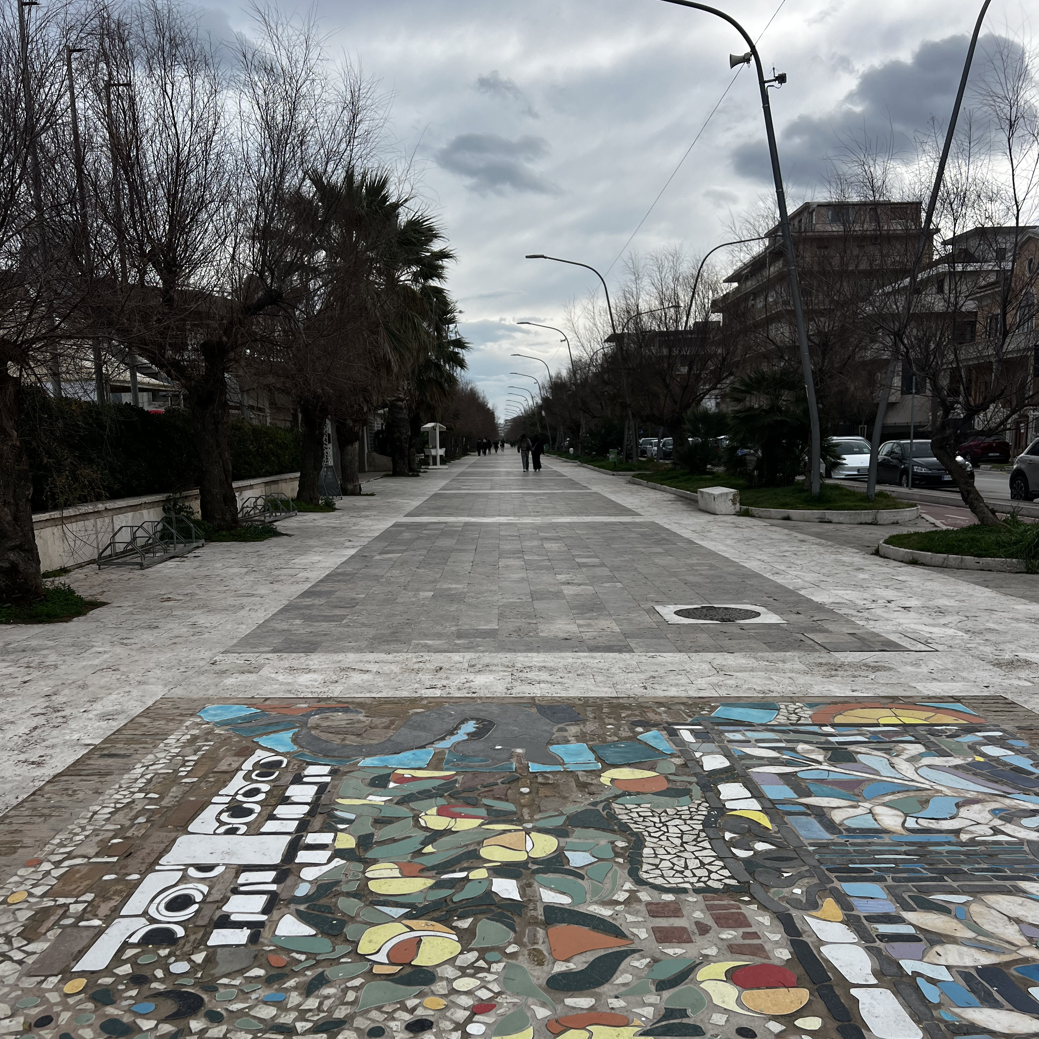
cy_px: 643
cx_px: 517
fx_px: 1053
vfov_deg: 52.0
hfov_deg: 52.5
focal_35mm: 31
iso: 50
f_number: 1.5
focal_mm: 5.7
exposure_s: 1/3571
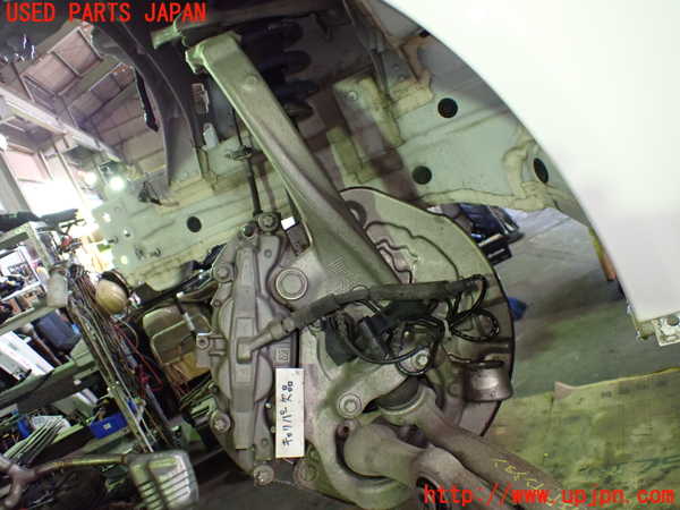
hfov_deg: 60.0
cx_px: 340
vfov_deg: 46.8
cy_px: 255
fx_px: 589
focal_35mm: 30
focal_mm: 5.4
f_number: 2.3
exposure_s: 1/50
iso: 800
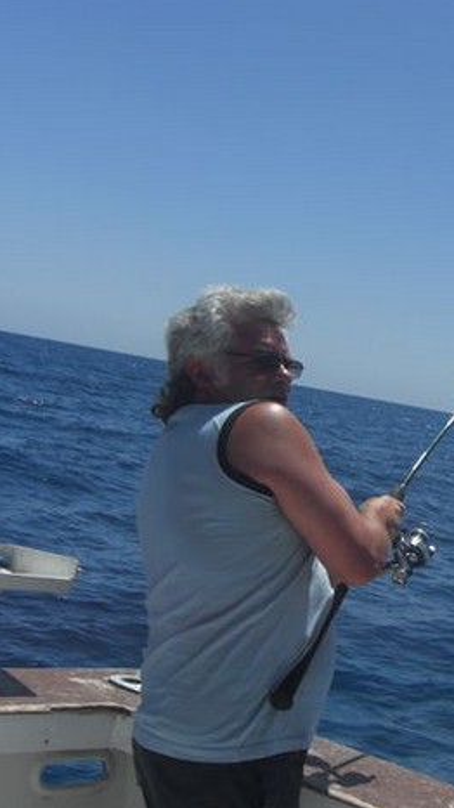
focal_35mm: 56
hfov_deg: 20.5
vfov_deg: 37.2
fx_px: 1199
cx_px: 487
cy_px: 401
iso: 80
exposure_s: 1/400
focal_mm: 7.9
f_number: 8
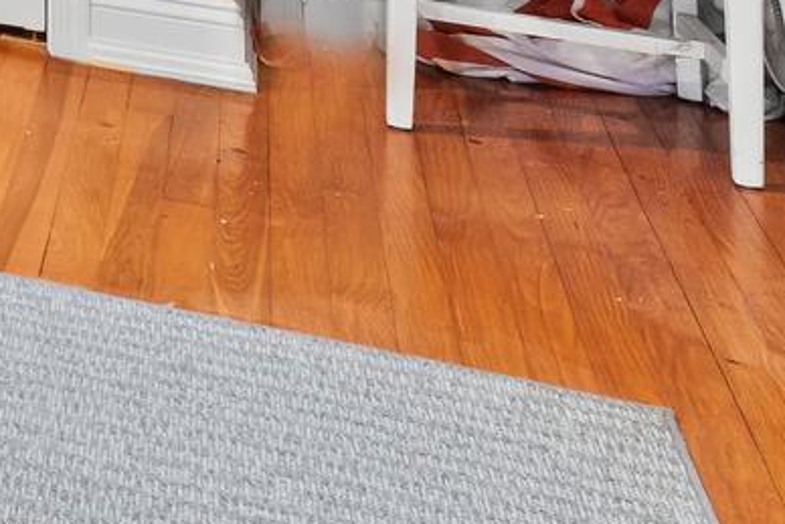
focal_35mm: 95
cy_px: -576
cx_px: -1240
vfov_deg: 12.4
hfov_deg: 13.4
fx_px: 2072
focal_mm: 18
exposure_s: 1/4
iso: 1250
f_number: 8
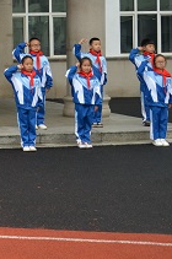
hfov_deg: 12.6
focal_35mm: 94
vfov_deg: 21.4
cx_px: -178
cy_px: 42
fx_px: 676
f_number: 6.3
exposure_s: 1/160
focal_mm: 22
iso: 200
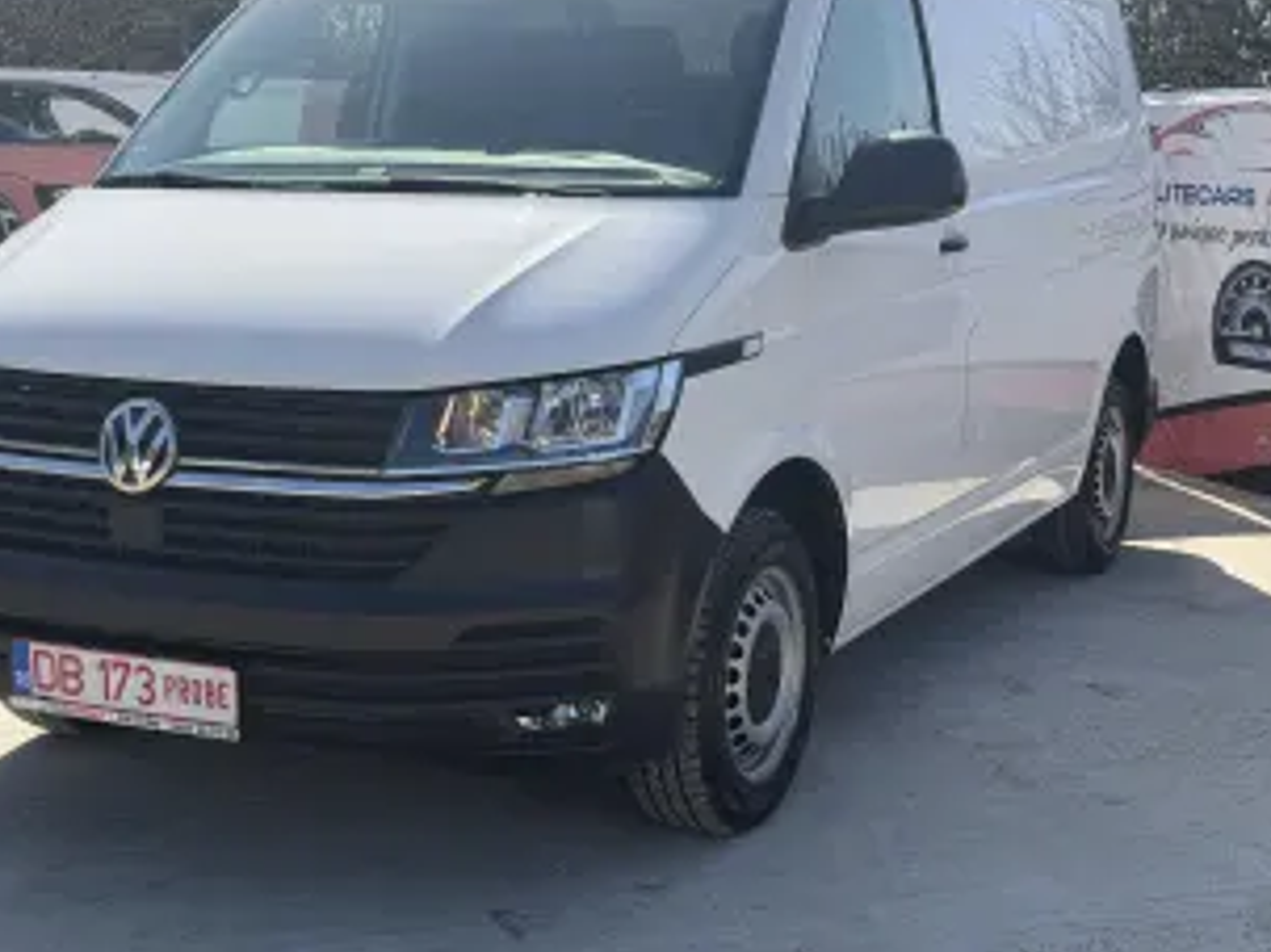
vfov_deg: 25.6
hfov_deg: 33.8
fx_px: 2092
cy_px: 419
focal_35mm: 57
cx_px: 566
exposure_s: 1/4878
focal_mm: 6.76
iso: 80
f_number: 1.78
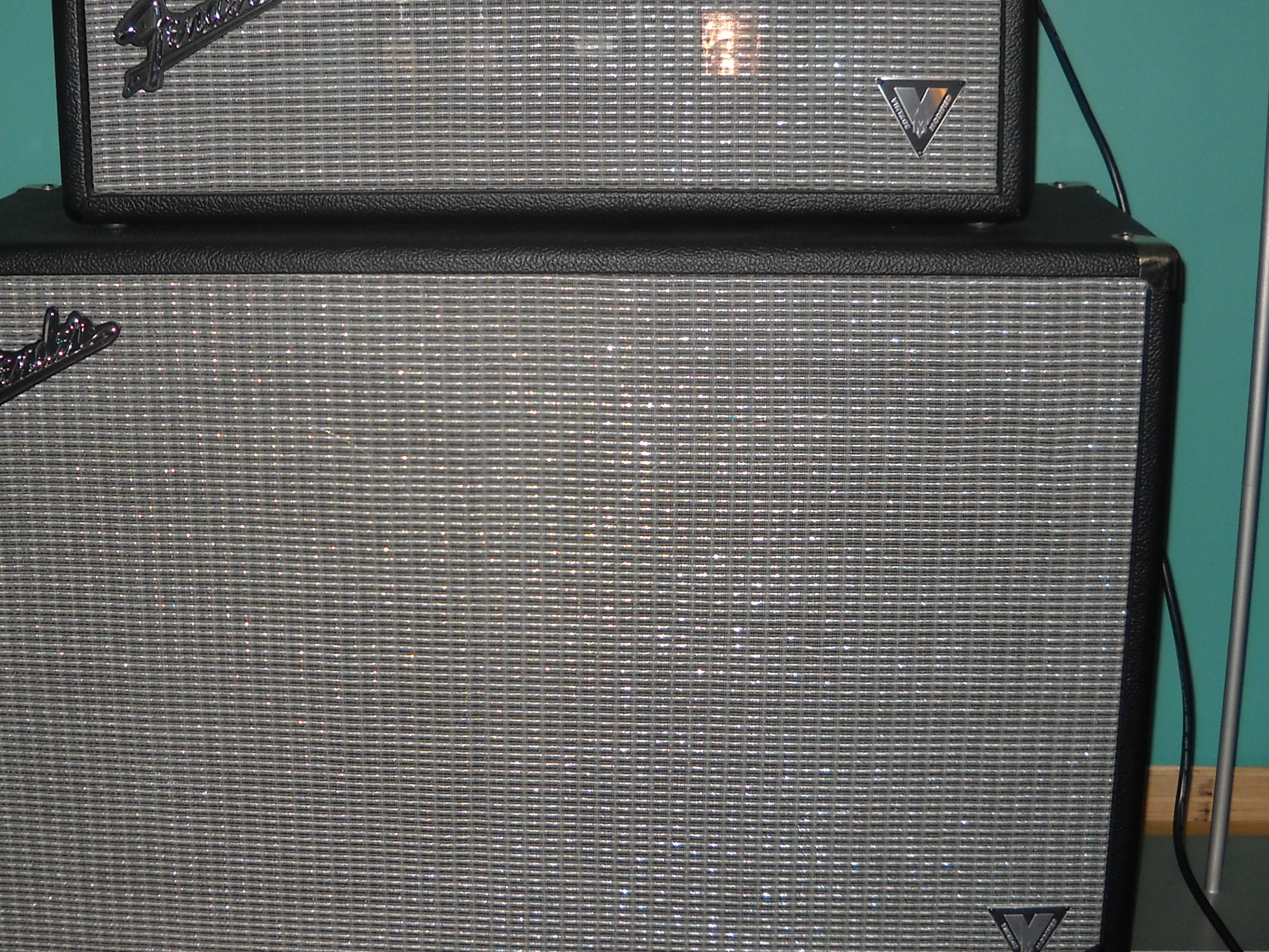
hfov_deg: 33.6
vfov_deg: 25.7
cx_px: 492
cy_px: 481
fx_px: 2090
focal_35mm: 57
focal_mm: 6.72
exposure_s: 1/30
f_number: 3.1
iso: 100
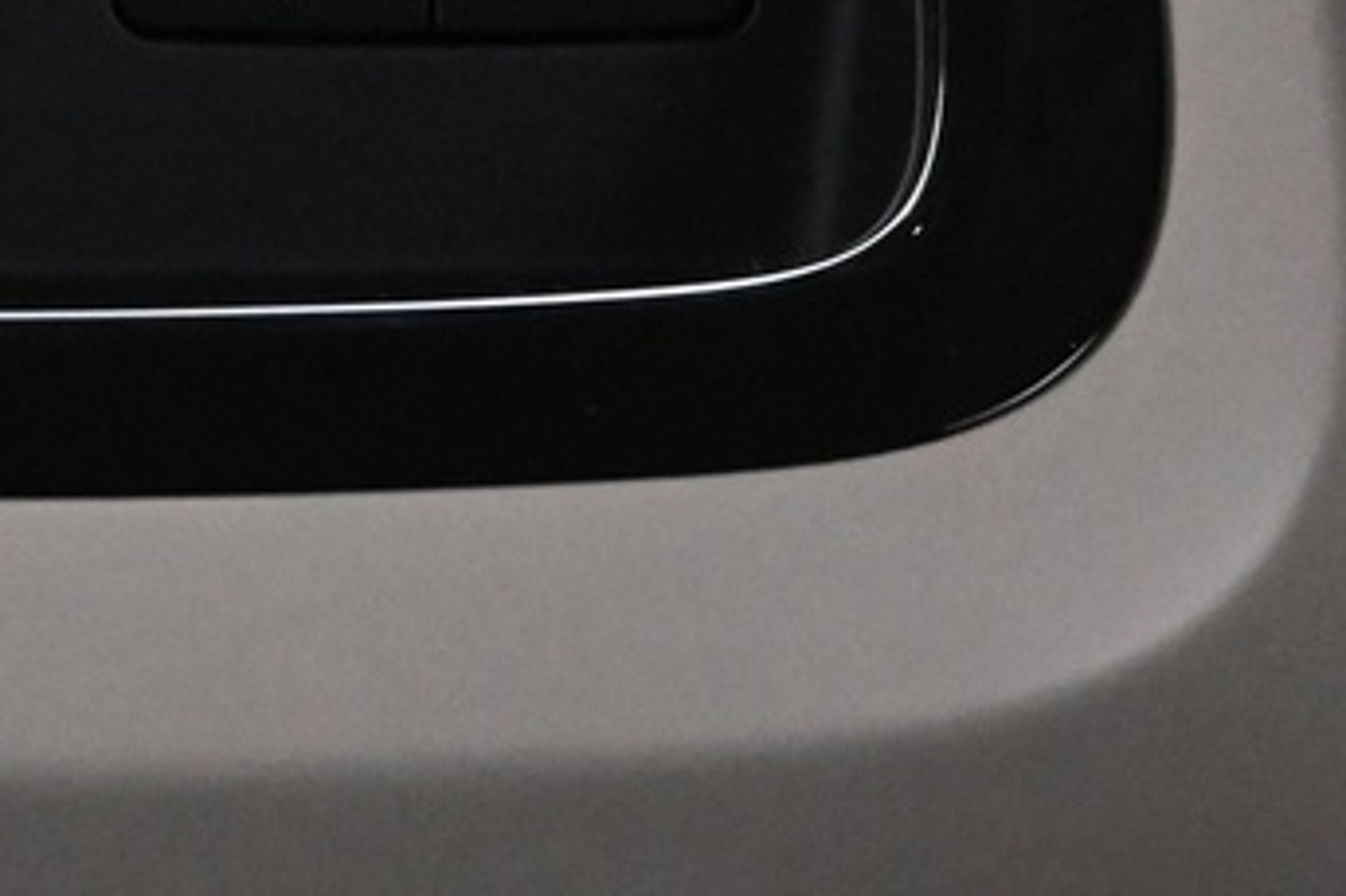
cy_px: 8
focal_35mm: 148
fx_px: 5544
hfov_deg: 13.6
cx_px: -23
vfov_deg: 9.2
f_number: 4
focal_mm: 21
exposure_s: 1/30
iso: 5000
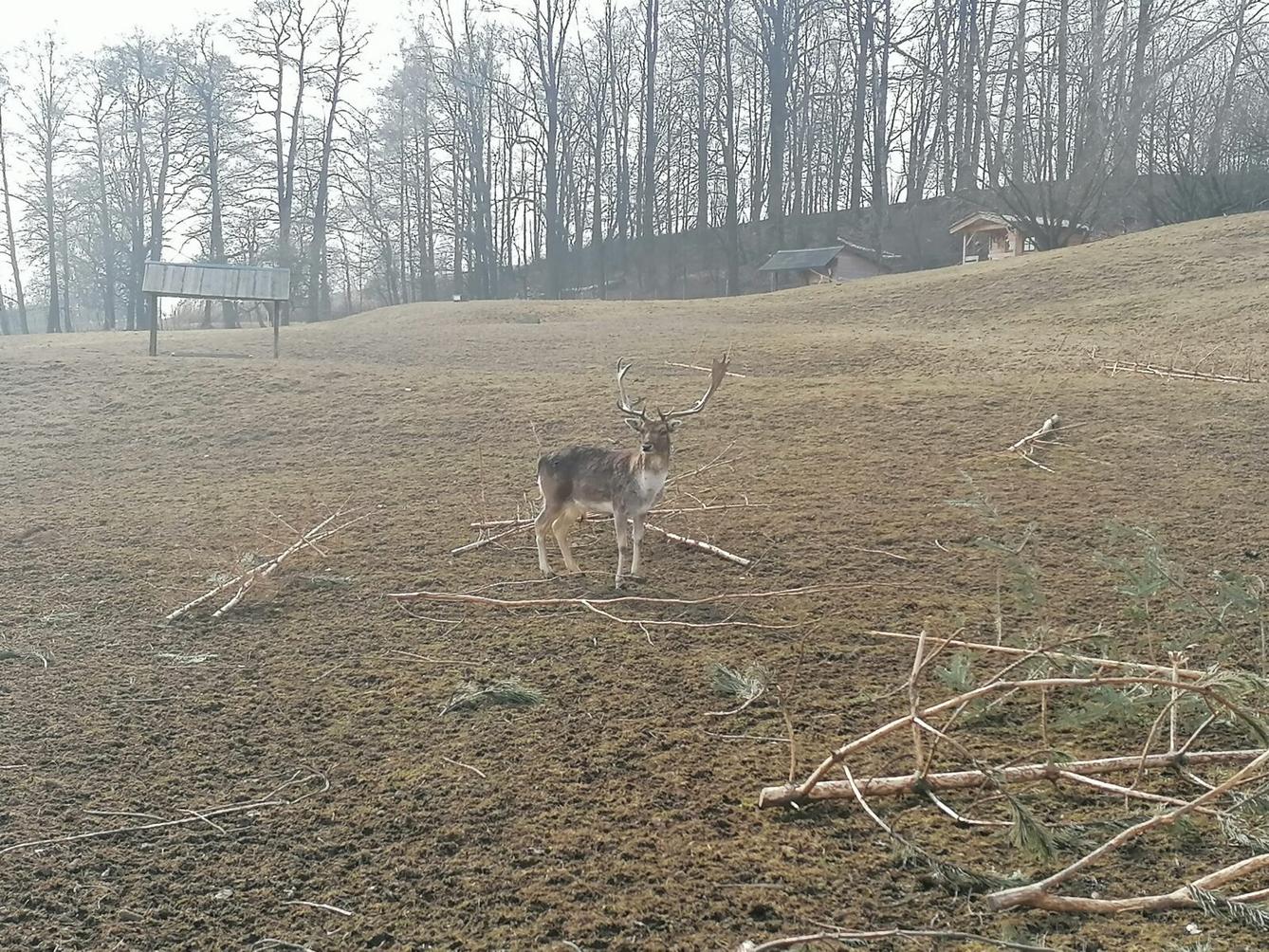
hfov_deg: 33.2
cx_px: 634
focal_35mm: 58
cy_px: 476
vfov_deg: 25.2
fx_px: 2127
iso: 50
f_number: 1.8
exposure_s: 1/482
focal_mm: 4.75
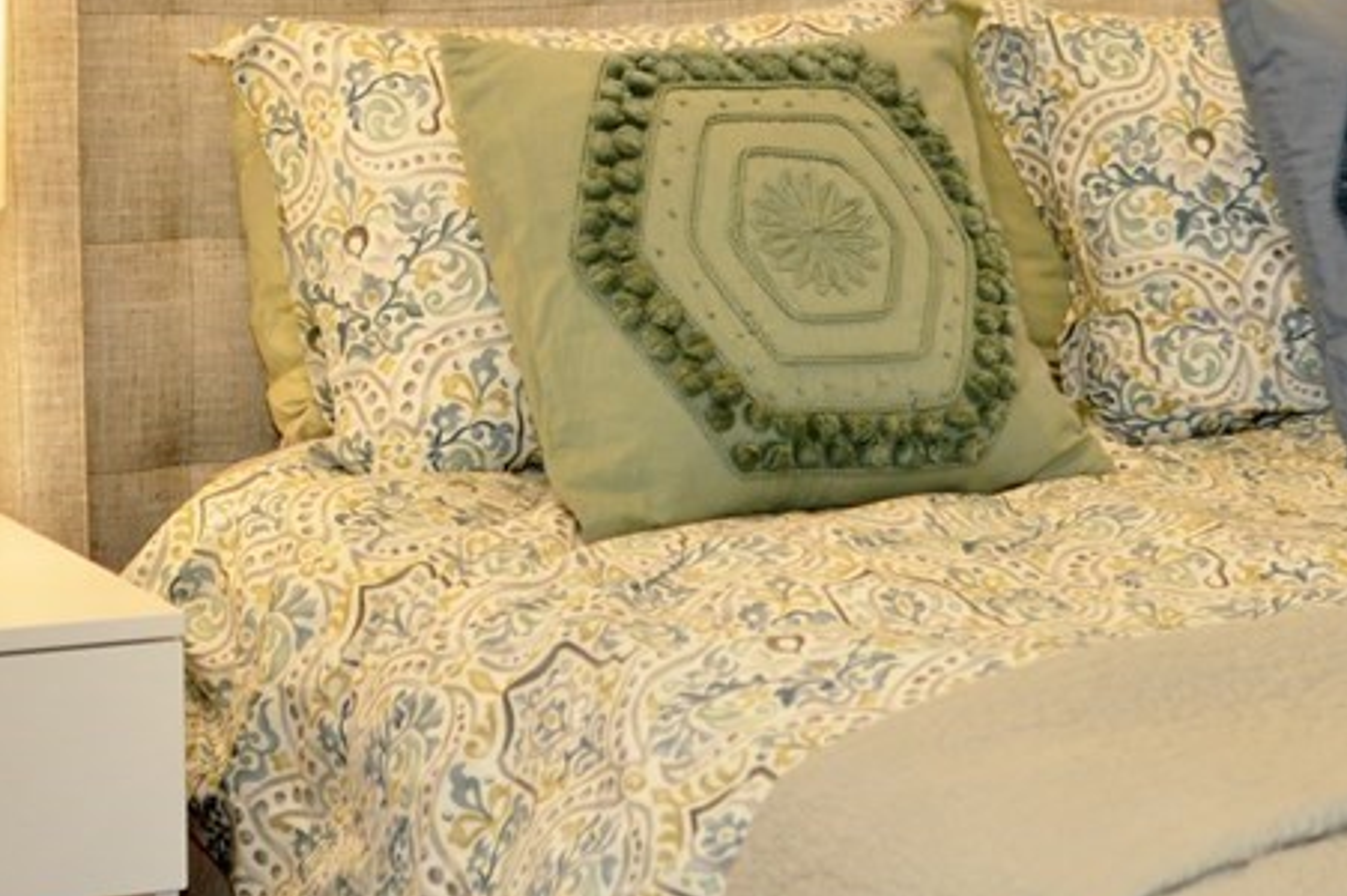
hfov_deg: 17.1
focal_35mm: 119
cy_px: 27
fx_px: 4454
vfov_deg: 11.4
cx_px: 1039
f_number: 2.5
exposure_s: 1/125
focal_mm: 35
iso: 400
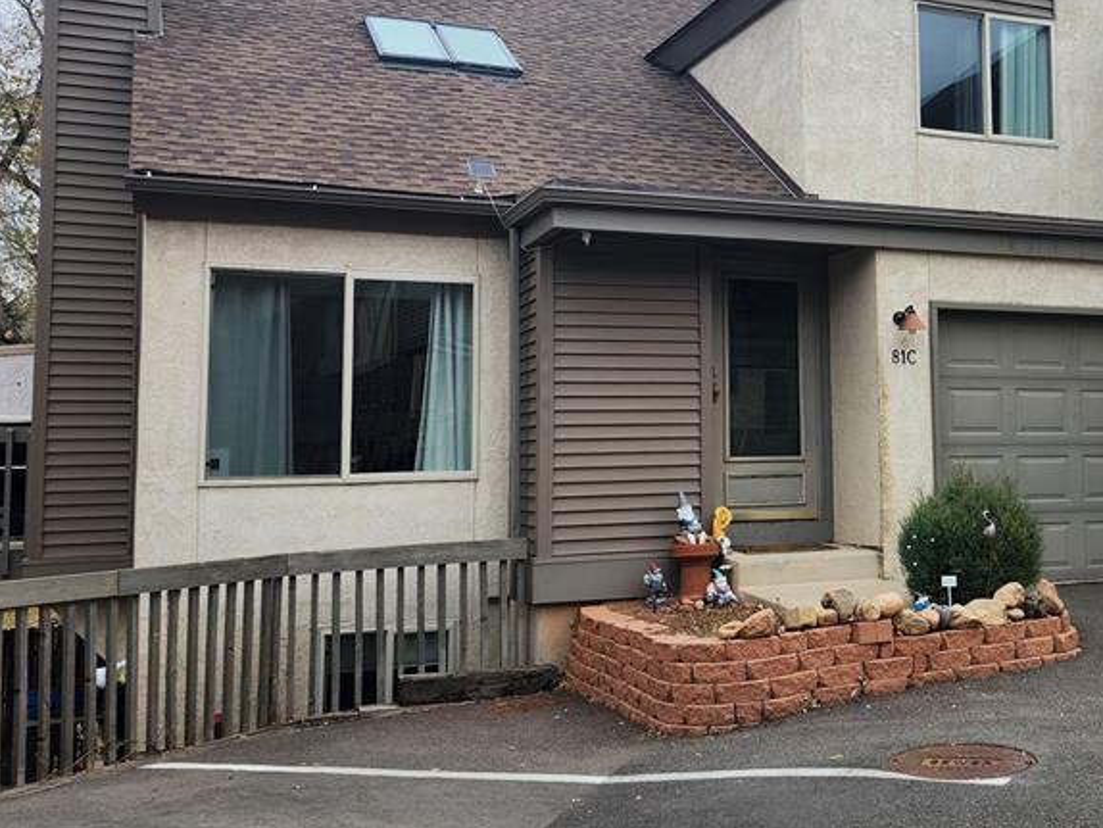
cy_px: 353
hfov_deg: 44.1
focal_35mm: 41
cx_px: 844
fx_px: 1307
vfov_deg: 35.1
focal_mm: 5.54
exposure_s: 1/599
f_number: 1.8
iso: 25
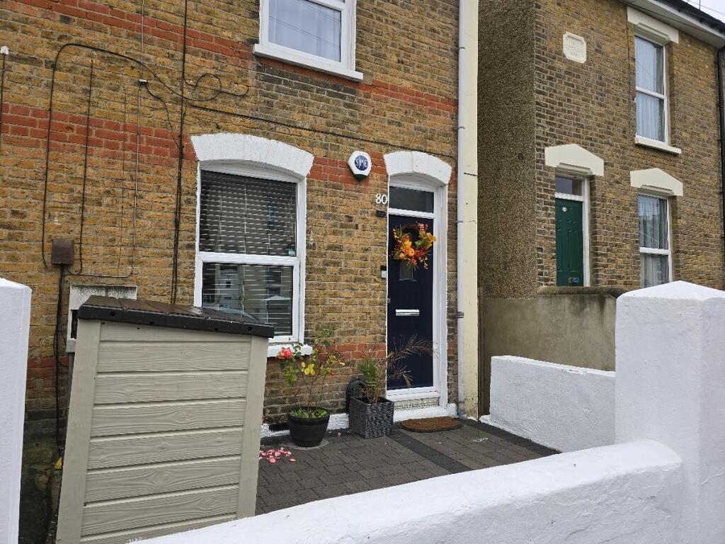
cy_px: 272
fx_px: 482
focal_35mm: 23
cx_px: 362
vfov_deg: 58.9
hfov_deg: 73.9
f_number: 1.7
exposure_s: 1/120
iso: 12
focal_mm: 6.3
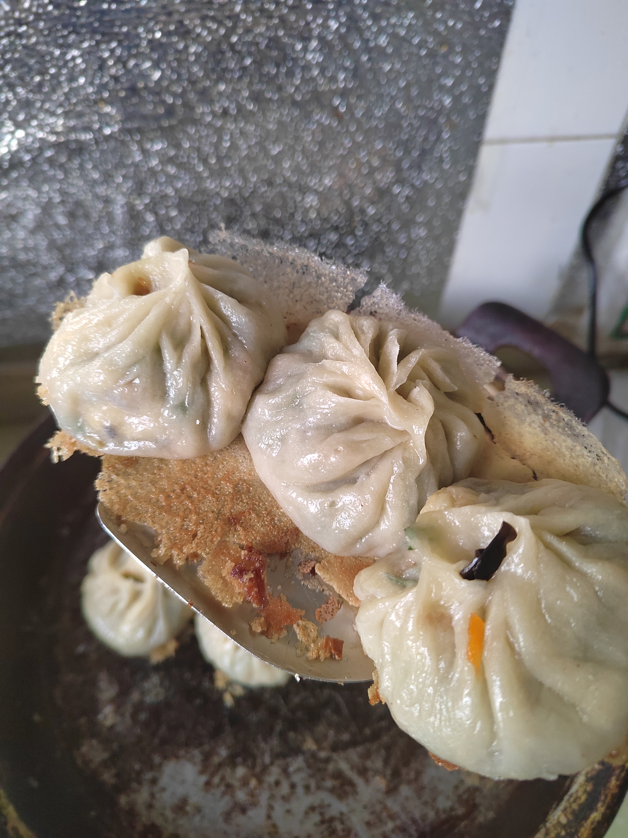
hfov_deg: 58.9
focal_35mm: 23
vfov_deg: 73.9
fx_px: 556
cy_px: 419
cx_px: 314
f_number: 1.9
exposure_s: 1/33.3
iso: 4880
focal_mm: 5.52
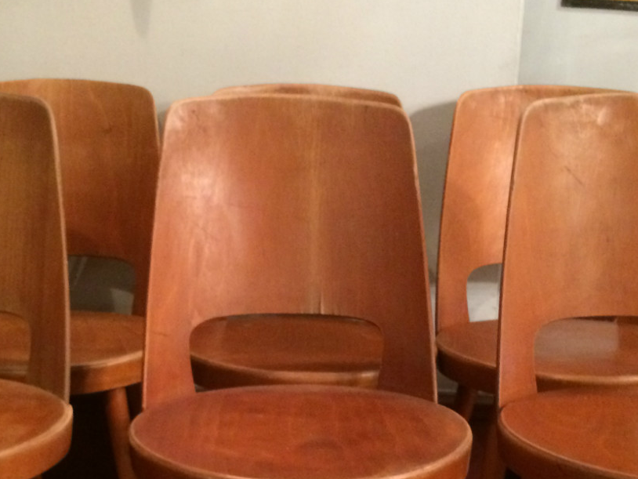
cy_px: 405
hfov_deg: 33.7
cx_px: 266
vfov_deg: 25.1
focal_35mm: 57
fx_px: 1051
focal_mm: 4.15
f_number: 2.2
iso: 320
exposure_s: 1/15
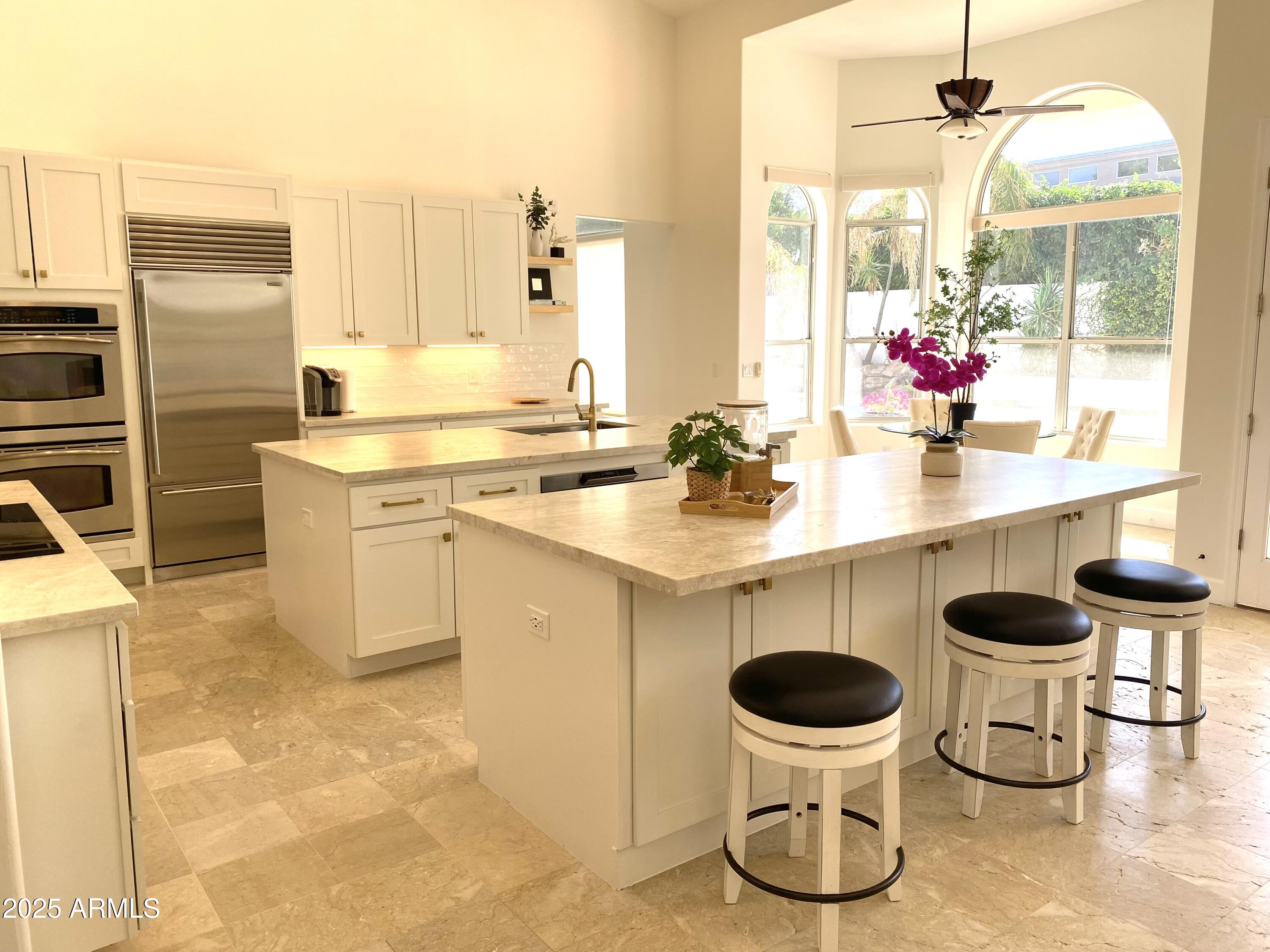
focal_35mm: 26
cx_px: 635
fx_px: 954
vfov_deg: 53.1
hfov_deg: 67.3
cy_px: 476
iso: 32
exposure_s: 1/241
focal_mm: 4.25
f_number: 1.8
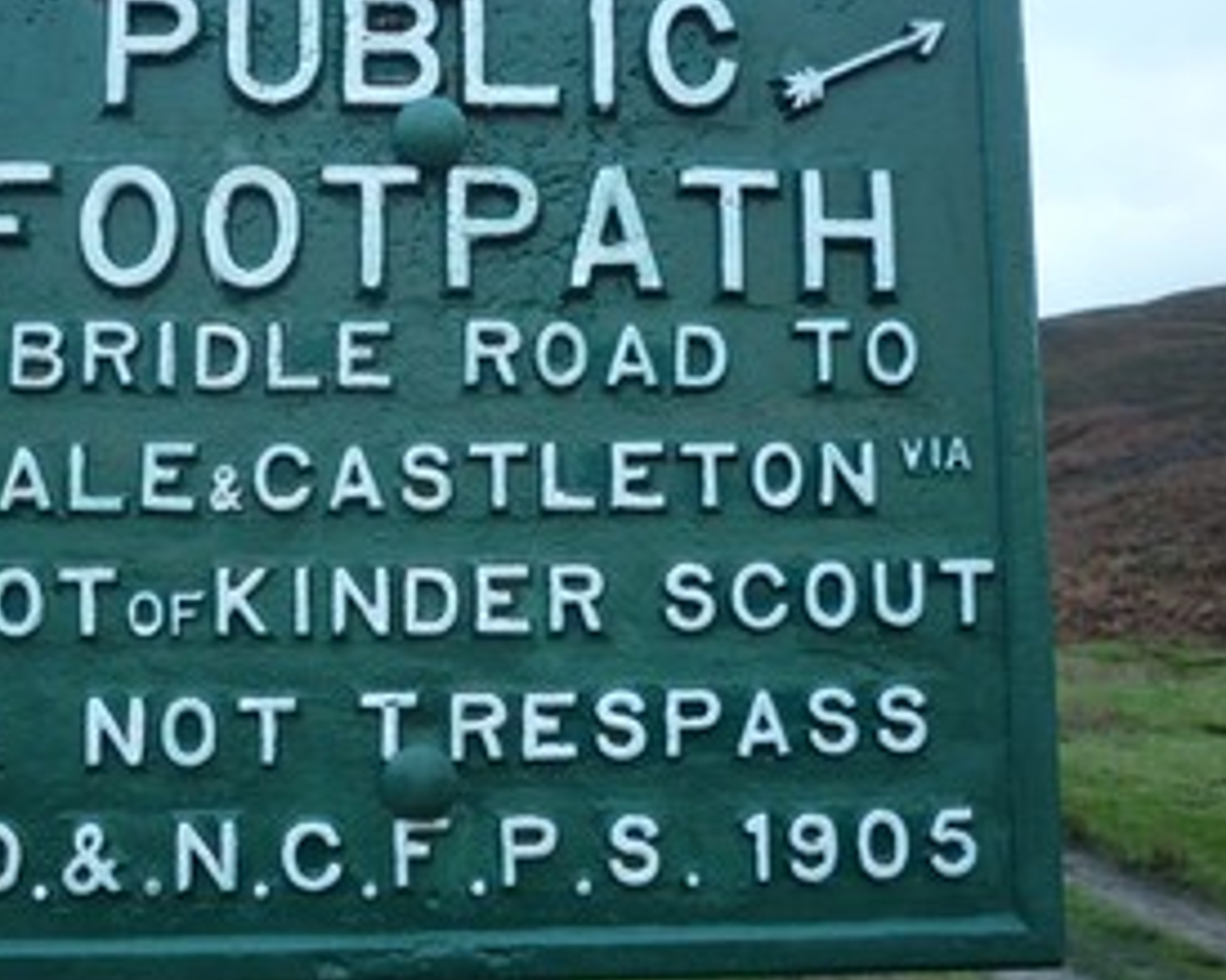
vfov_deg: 32.0
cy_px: 412
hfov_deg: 39.2
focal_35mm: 47
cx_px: 438
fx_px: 1705
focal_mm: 5.5
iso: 80
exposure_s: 1/40
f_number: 2.8
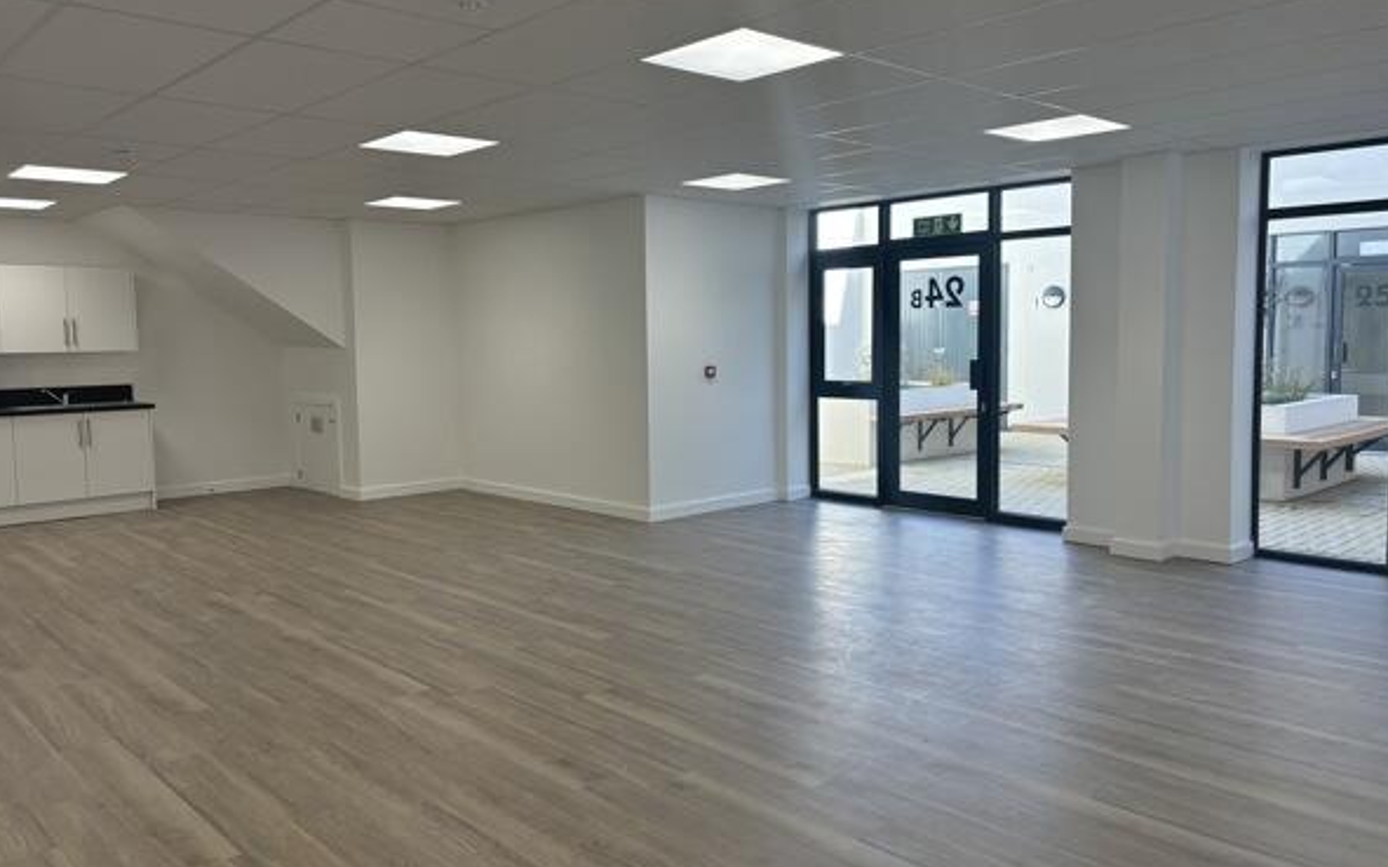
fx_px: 1059
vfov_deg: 44.5
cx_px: 693
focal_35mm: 28
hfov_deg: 66.5
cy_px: 425
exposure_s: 1/182
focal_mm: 5.96
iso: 50
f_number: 1.6
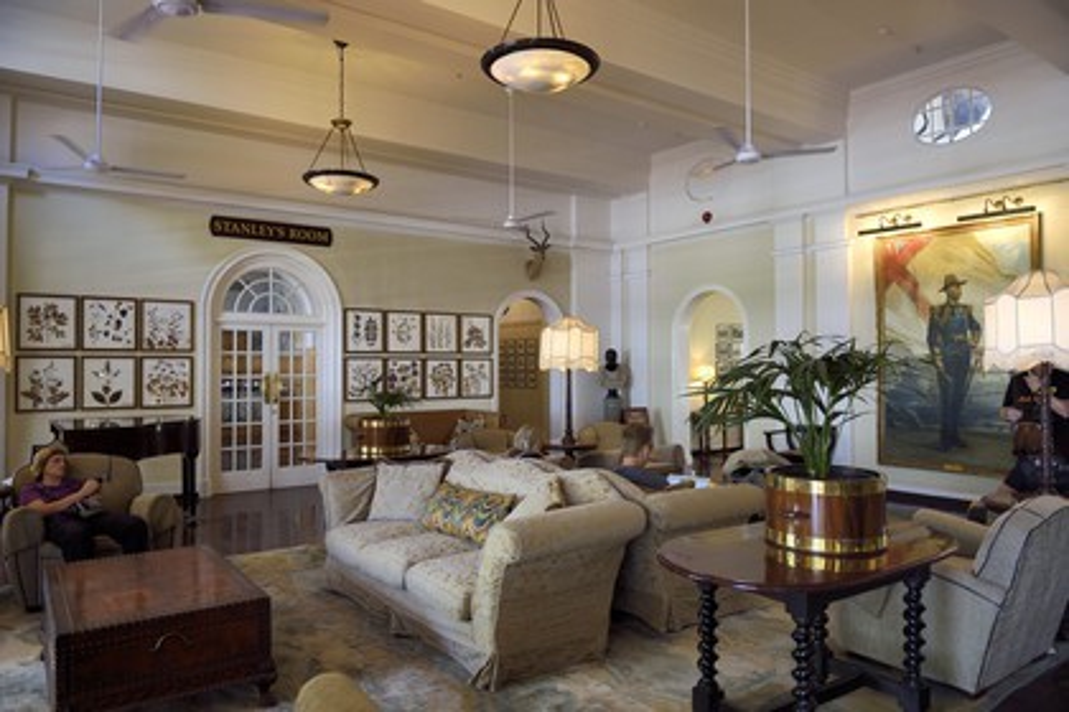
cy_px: 356
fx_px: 713
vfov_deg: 53.1
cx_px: 534
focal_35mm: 24
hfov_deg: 73.7
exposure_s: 1/160
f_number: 2.8
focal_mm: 24
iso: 640
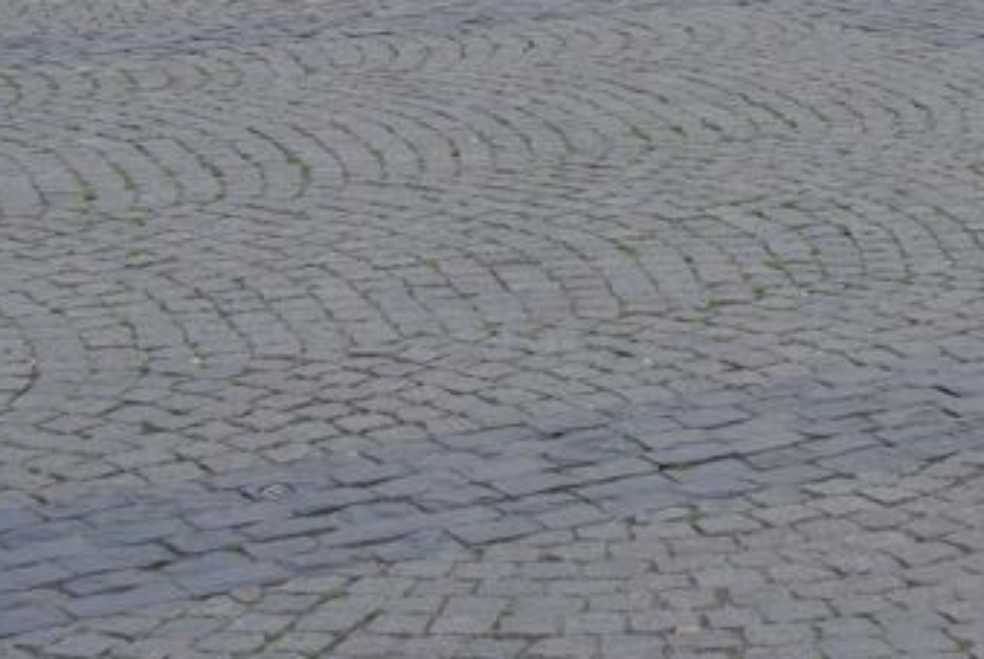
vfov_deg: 10.8
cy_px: -550
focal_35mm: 119
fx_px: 3254
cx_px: 1216
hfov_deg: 16.4
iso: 200
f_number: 6.3
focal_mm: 21
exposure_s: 1/40
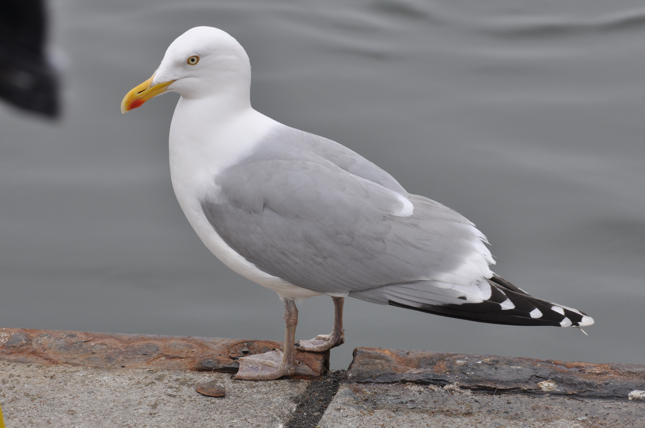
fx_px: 3561
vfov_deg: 6.9
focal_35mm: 199
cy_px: 212
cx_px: 340
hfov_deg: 10.3
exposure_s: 1/400
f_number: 10
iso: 320
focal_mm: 122
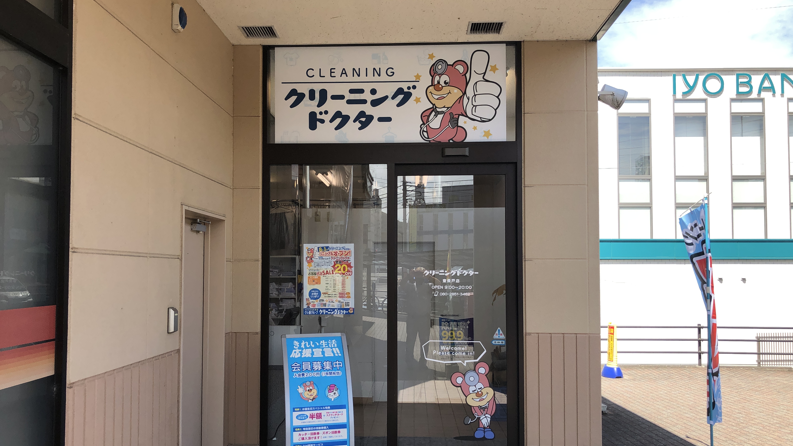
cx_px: 395
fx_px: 652
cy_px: 254
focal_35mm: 31
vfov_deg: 37.7
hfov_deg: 62.6
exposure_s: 1/771
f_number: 1.8
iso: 20
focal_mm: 3.99
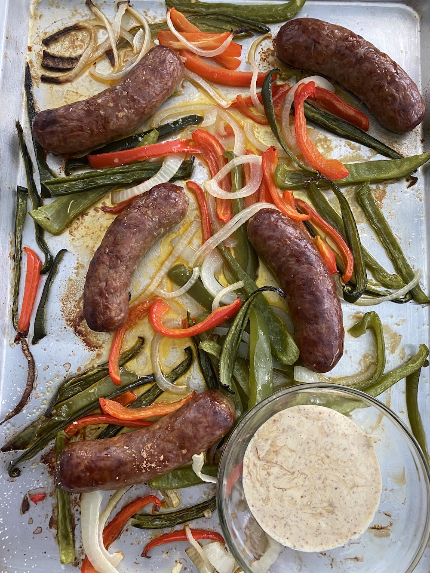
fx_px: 431
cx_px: 215
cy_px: 286
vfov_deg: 67.3
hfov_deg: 53.1
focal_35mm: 26
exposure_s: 1/60
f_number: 1.8
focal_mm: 4.25
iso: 400
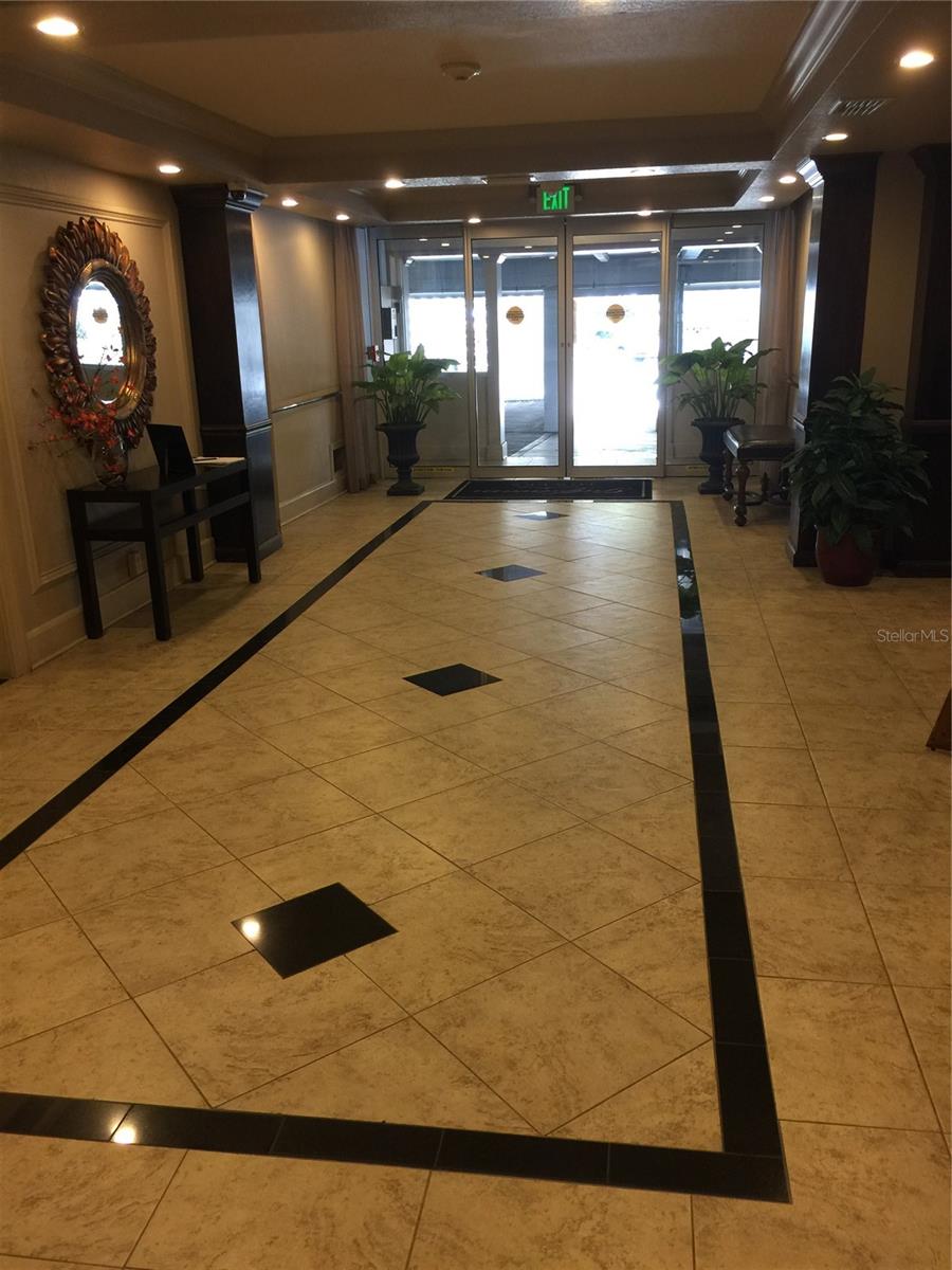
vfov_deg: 61.7
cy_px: 635
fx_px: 1063
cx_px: 476
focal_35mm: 29
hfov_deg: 48.2
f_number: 2.2
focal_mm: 4.15
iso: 64
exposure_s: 1/15
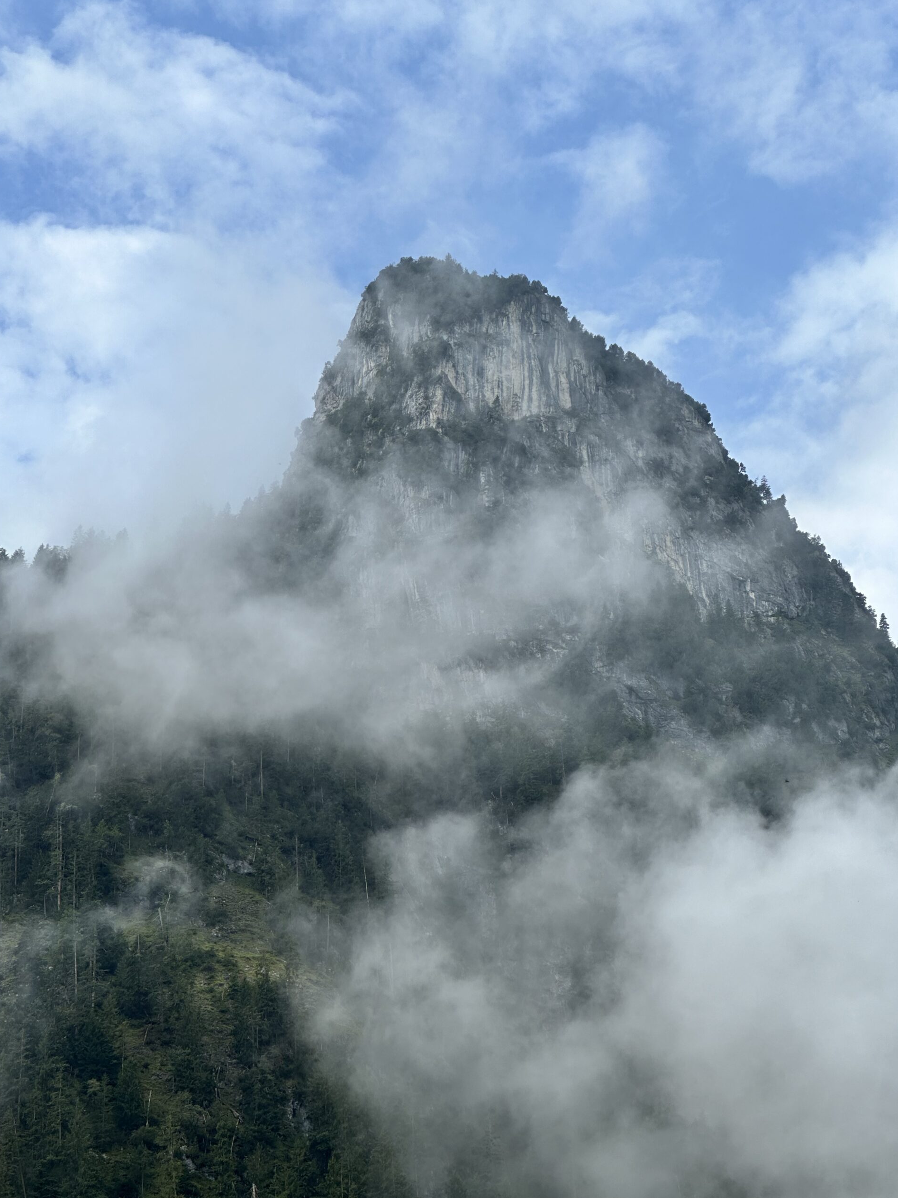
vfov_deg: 25.0
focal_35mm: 78
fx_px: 2698
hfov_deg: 18.9
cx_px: 449
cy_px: 598
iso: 32
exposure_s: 1/598
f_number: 2.8
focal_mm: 9
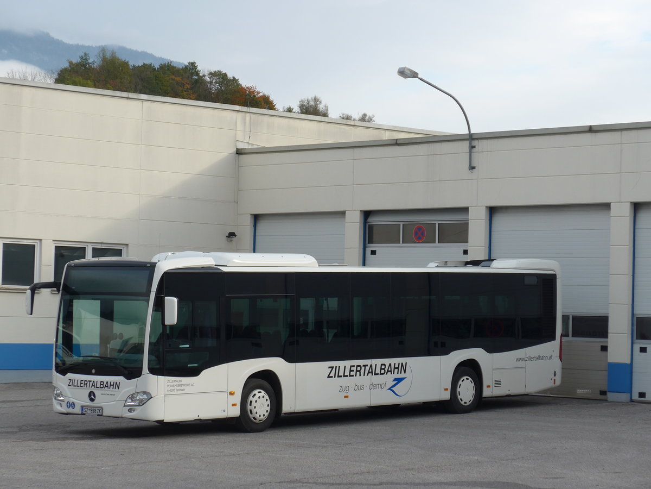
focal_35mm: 103
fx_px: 1937
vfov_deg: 14.4
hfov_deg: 19.1
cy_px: 244
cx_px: 326
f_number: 4.8
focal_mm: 20.4
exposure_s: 1/250
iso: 80
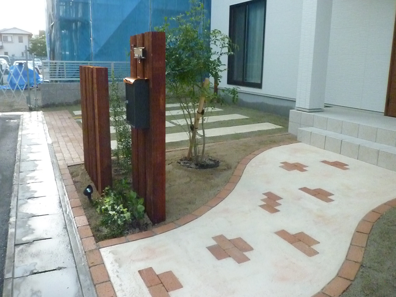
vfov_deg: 42.9
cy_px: 148
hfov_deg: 55.4
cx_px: 198
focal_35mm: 33
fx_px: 378
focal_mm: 5.8
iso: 1600
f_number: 4.5
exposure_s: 1/640
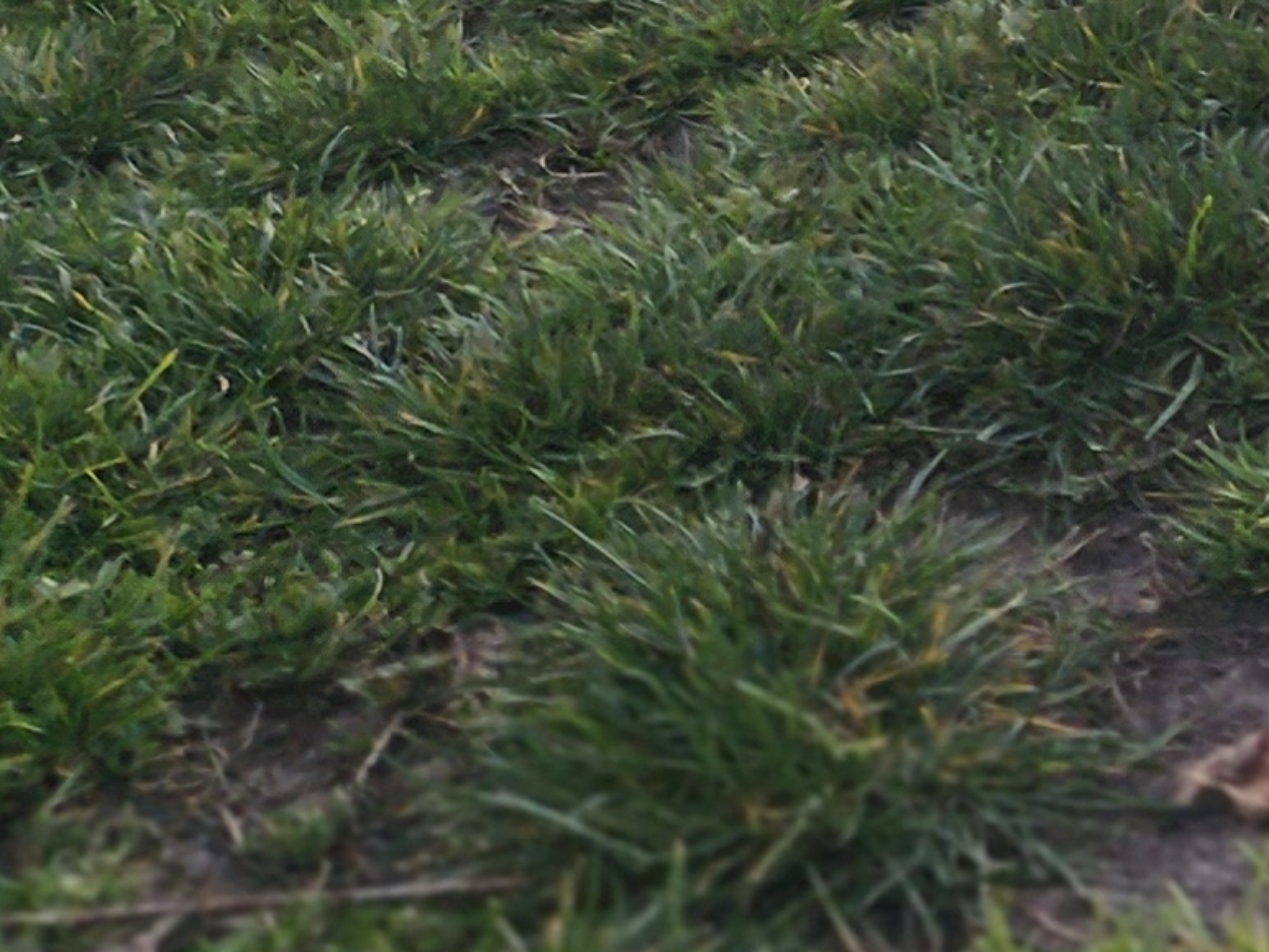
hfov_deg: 13.4
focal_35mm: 119
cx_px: 2794
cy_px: -586
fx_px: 4363
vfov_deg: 11.8
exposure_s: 1/453
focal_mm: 6.4
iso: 12
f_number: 1.8
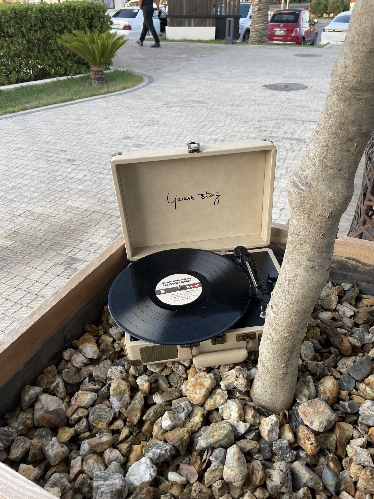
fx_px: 375
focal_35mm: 26
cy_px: 250
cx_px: 187
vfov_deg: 67.3
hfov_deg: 53.1
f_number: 1.6
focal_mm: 4.2
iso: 32
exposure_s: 1/159
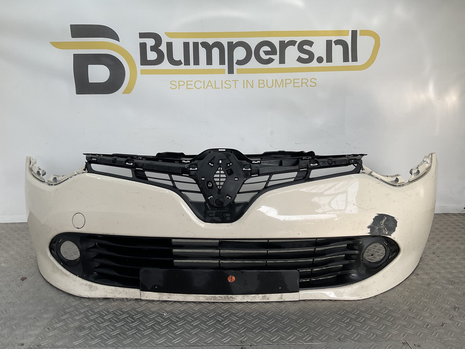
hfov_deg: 61.7
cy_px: 174
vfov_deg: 48.2
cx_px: 232
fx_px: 390
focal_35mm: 29
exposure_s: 1/403
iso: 16
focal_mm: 3
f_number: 1.8
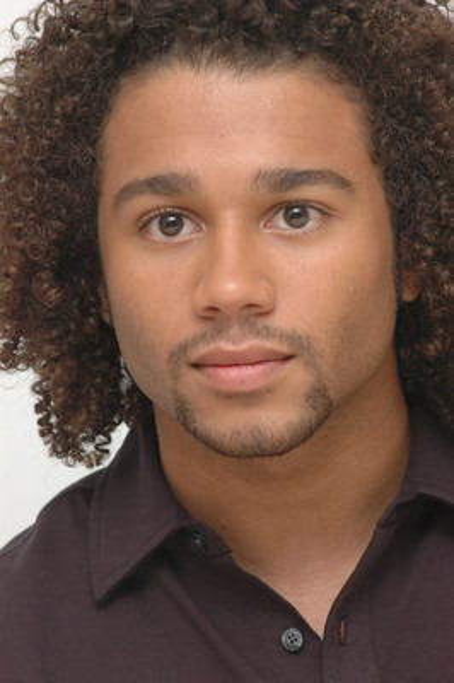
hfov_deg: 5.4
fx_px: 4832
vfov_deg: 8.1
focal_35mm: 255
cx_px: 227
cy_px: 342
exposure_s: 1/400
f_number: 8
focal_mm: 170
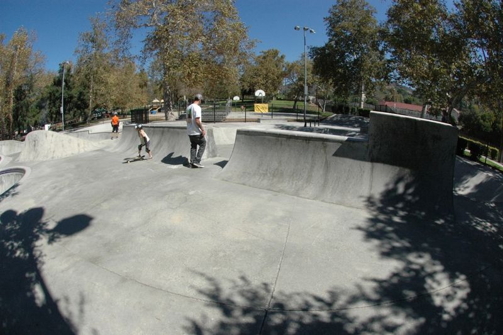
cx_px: 252
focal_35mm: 16
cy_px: 168
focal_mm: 10.5
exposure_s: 1/800
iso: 800
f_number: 14
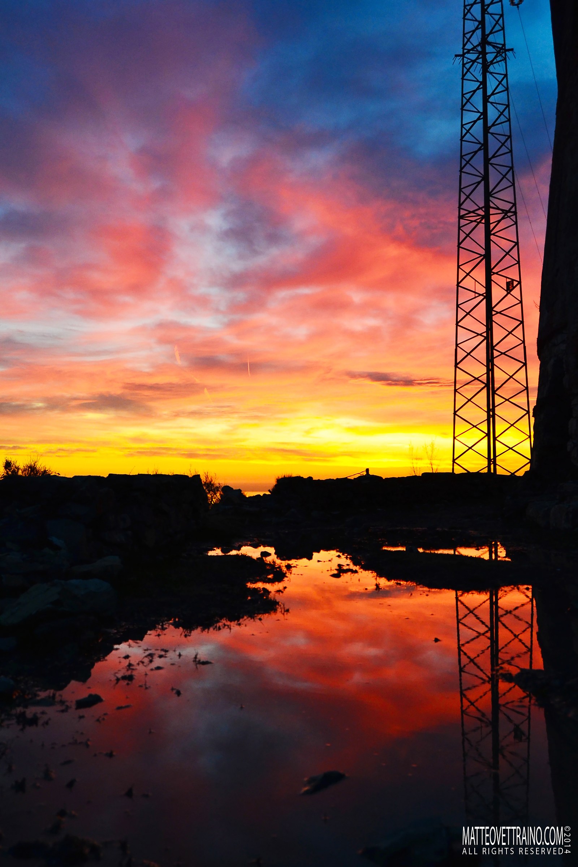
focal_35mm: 33
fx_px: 795
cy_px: 434
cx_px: 289
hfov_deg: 40.0
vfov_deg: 57.2
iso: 800
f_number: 5.6
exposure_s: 1/60
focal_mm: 22
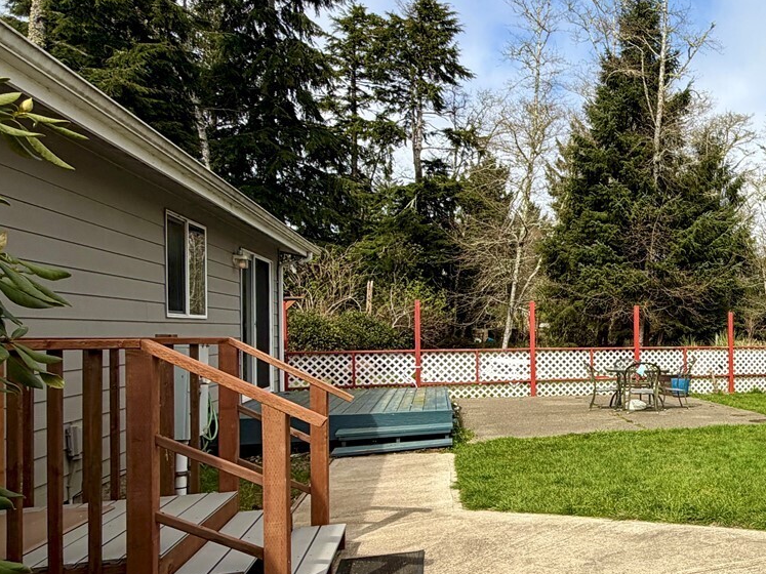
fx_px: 664
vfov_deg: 46.6
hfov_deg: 52.2
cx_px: 699
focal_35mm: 30
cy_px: 333
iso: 20
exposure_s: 1/942
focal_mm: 2.22
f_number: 2.2
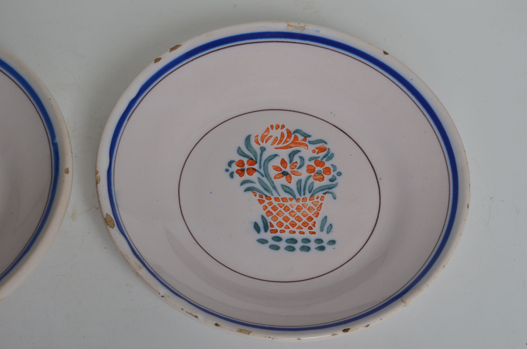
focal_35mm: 75
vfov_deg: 18.1
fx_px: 1096
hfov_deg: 27.0
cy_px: 174
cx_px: 264
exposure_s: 1/125
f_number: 14
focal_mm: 50
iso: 100
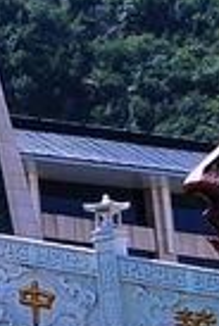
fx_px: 2851
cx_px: -448
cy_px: -213
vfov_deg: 6.4
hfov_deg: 4.2
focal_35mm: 314
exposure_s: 1/800
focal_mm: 24
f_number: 8
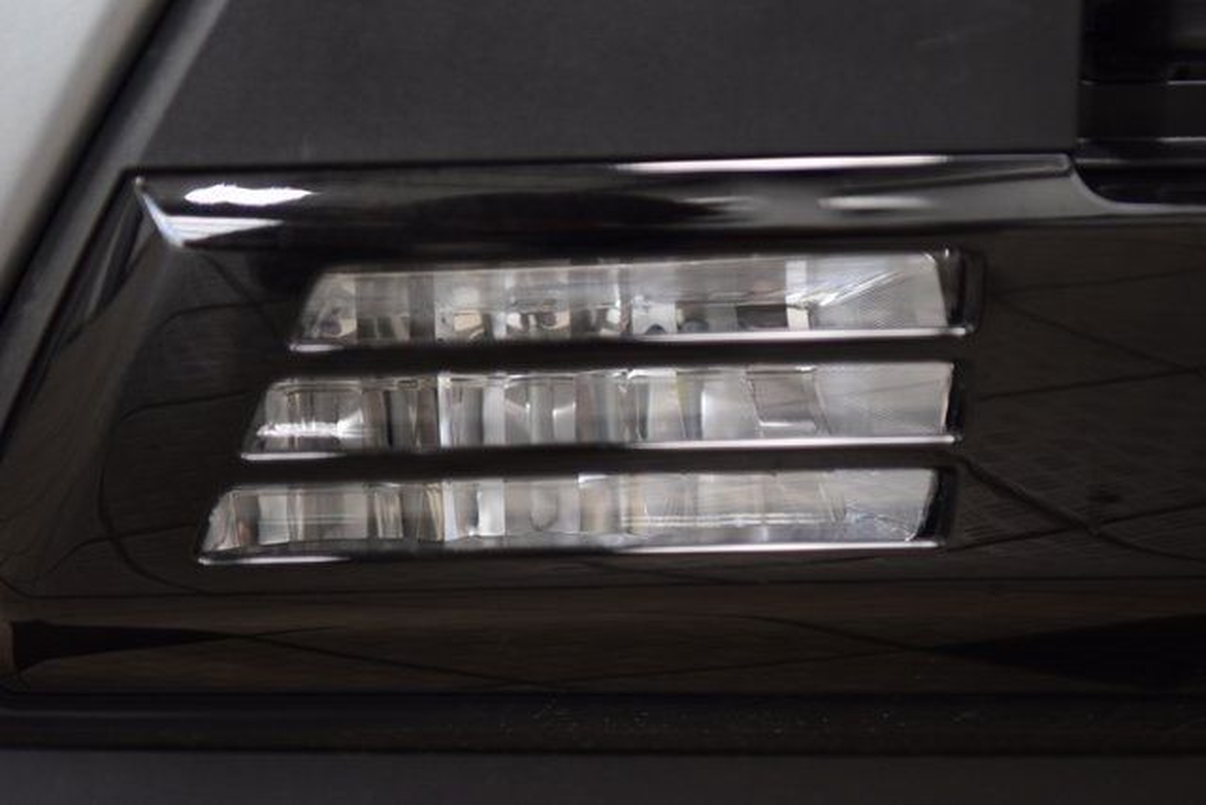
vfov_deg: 15.7
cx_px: 603
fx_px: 2915
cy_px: 402
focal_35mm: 87
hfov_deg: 23.4
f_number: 2.8
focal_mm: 58
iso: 1600
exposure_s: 1/80
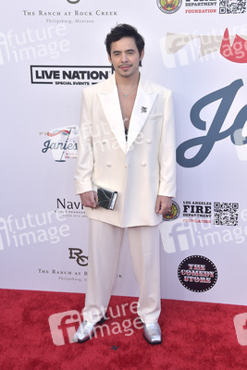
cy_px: 185
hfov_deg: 28.1
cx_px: 124
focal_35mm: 48
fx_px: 494
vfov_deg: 41.1
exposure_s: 1/250
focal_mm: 48
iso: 400
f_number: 6.3
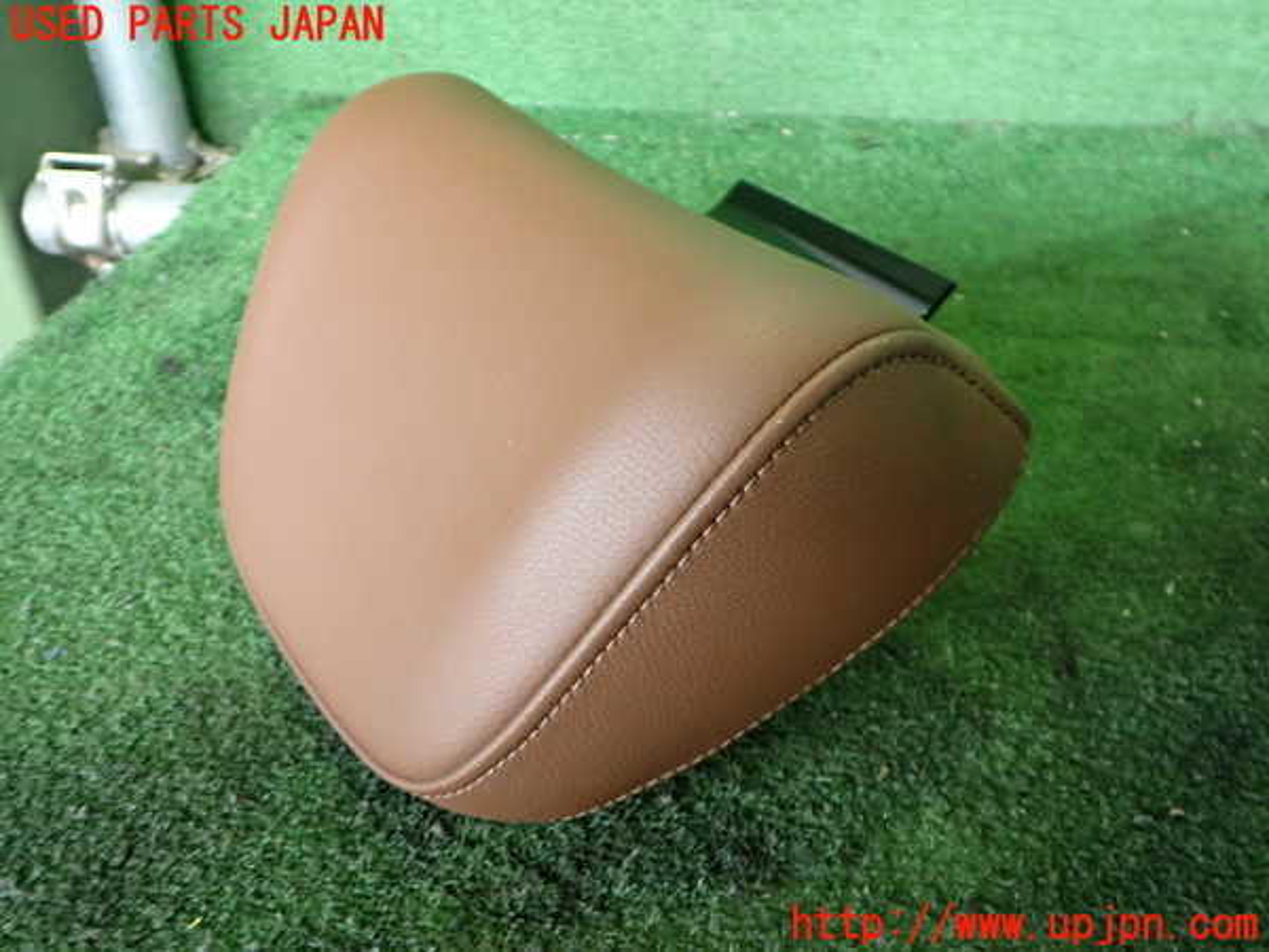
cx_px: 634
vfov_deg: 46.8
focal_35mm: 30
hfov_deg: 60.0
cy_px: 476
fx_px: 1100
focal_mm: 5.4
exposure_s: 1/30
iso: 320
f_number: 2.3
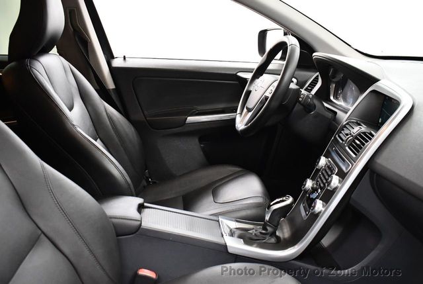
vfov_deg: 37.0
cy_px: 142
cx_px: 212
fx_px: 424
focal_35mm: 36
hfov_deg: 53.1
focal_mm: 18
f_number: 3.5
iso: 3200
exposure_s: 1/100
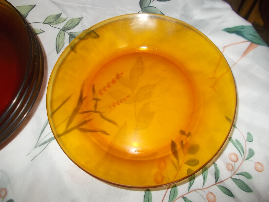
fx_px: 202
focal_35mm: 26
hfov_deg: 67.3
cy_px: 101
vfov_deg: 53.1
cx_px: 134
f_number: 3.2
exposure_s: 1/25
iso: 200
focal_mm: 4.6
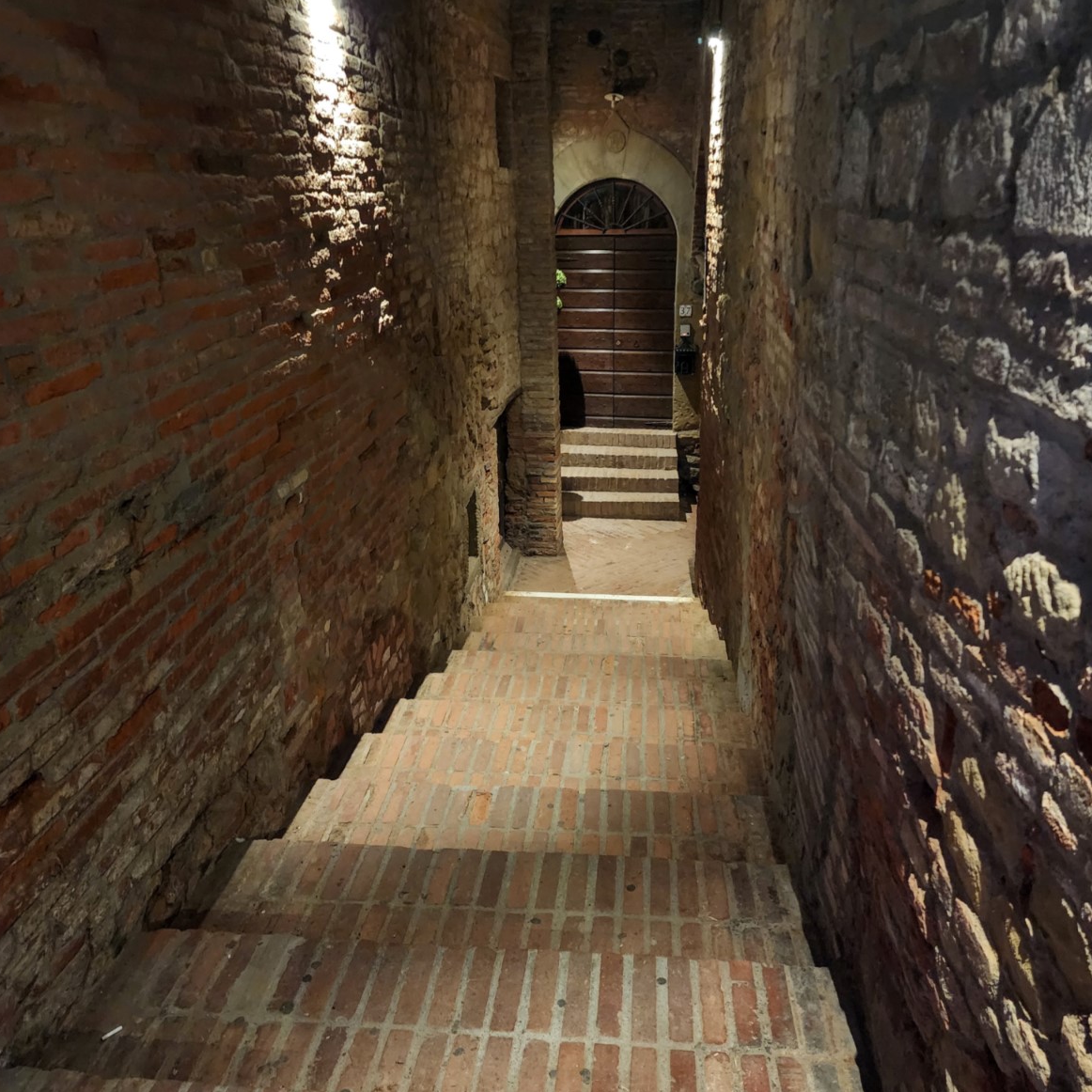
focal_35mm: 28
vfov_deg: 57.3
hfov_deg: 57.3
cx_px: 559
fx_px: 999
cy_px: 509
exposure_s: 1/24
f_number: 1.8
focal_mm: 6.4
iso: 1250
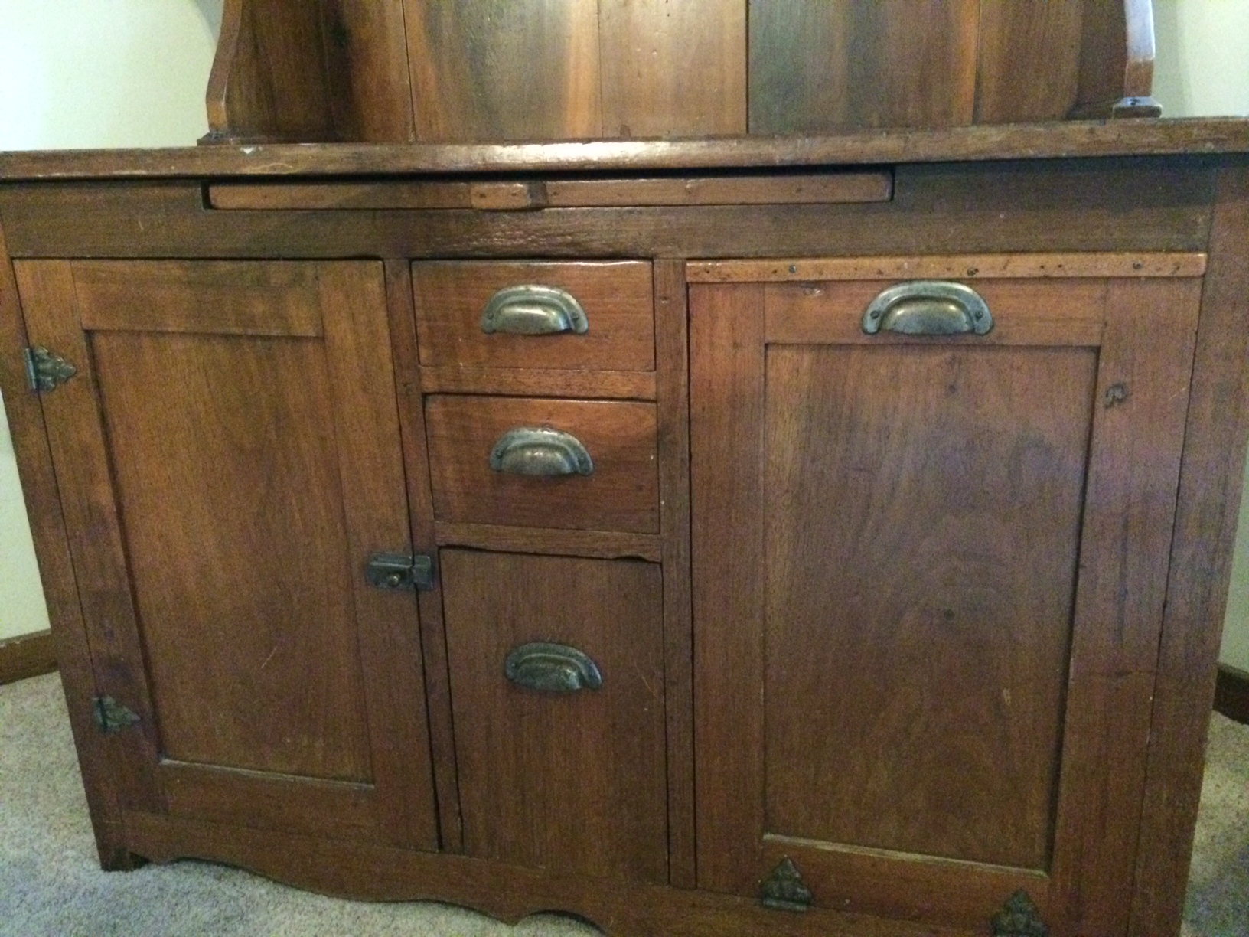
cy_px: 468
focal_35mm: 30
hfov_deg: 60.0
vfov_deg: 46.8
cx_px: 624
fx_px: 1082
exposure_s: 1/15
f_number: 2.2
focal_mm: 4.12
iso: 1250
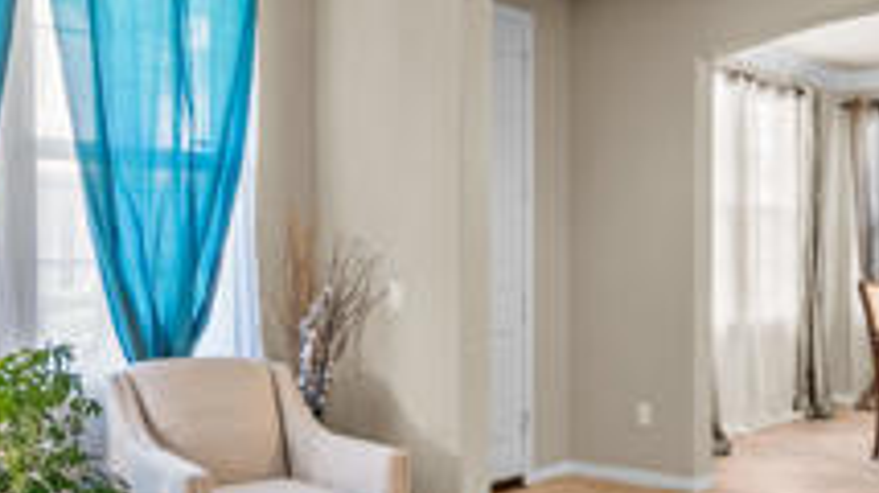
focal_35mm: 47
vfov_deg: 25.4
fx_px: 1095
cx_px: 398
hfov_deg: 43.7
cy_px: 281
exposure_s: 1/2
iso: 250
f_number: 9
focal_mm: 15
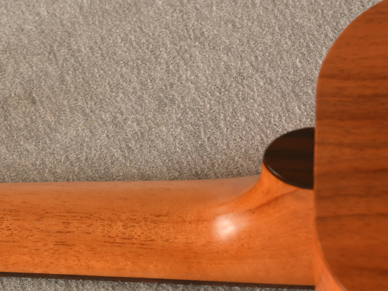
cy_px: 213
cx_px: 39
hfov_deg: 9.7
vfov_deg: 7.4
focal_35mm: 202
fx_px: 2265
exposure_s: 1/60
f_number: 6.3
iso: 200
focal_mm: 70
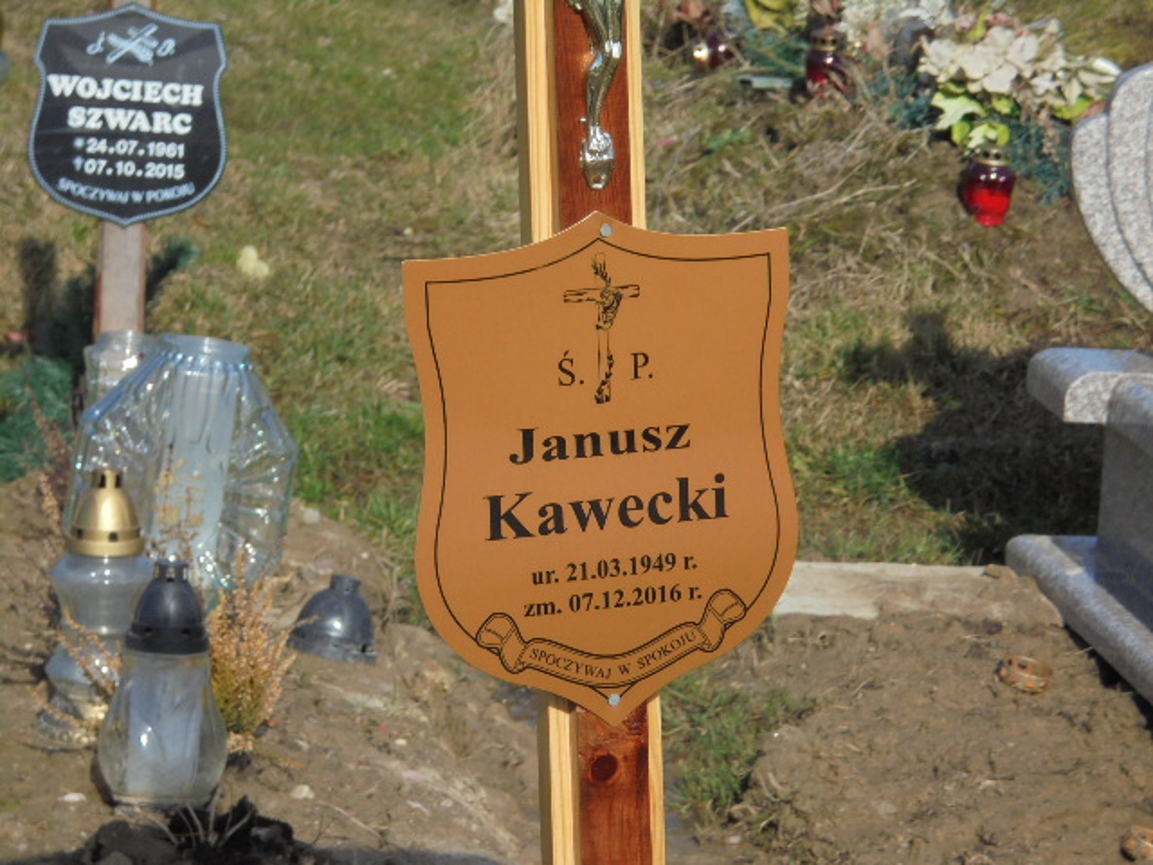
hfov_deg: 12.7
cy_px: 432
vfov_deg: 9.5
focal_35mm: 156
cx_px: 576
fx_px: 5196
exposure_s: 1/400
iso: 100
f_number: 6.5
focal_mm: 27.6
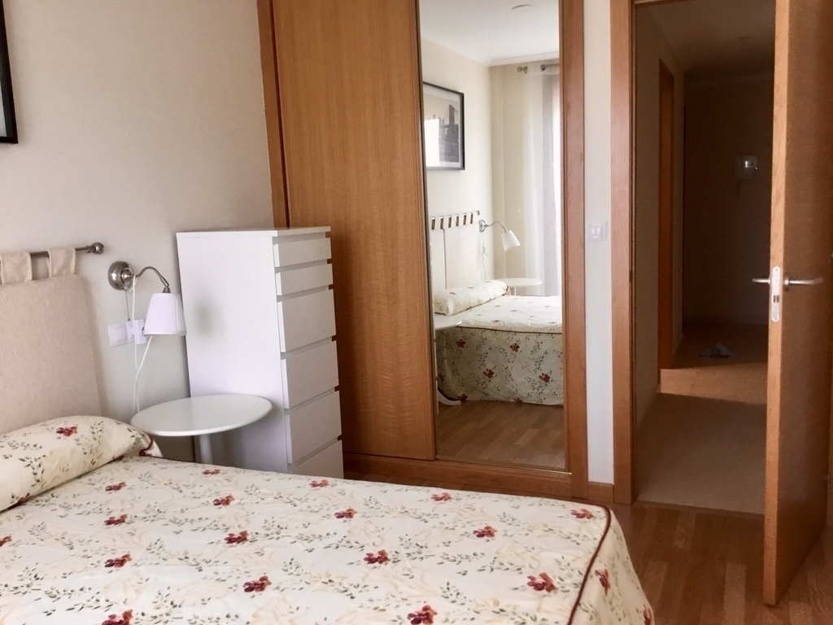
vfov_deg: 45.4
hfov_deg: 58.4
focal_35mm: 31
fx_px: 746
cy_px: 312
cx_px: 416
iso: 50
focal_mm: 3.3
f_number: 2.4
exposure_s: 1/33
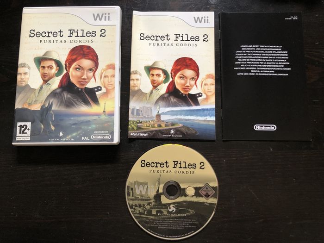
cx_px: 162
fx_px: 262
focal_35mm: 28
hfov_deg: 63.4
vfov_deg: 49.7
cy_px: 122
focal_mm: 4
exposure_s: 1/17
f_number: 1.8
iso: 40
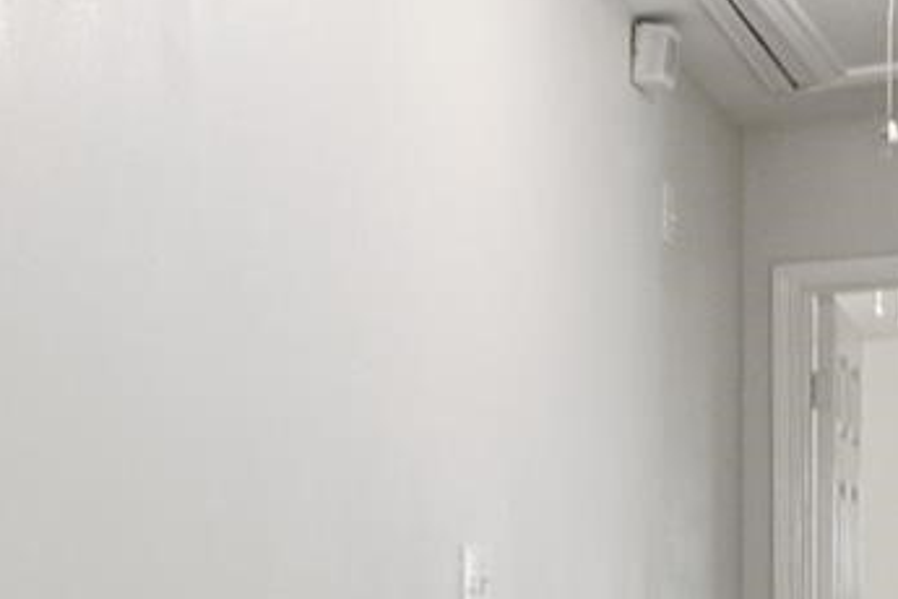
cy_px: 633
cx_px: -128
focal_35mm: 83
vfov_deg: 16.1
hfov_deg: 22.8
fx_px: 2070
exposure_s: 1/60
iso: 400
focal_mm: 14
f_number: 3.5
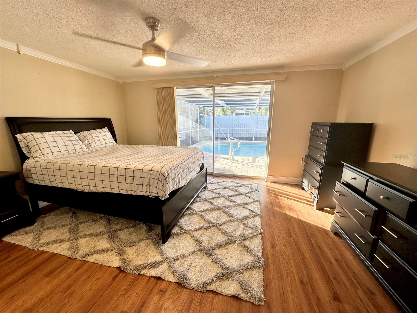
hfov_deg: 102.1
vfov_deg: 85.7
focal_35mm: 14
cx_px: 208
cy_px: 156
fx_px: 169
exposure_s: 1/120
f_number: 2.2
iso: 50
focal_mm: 2.22
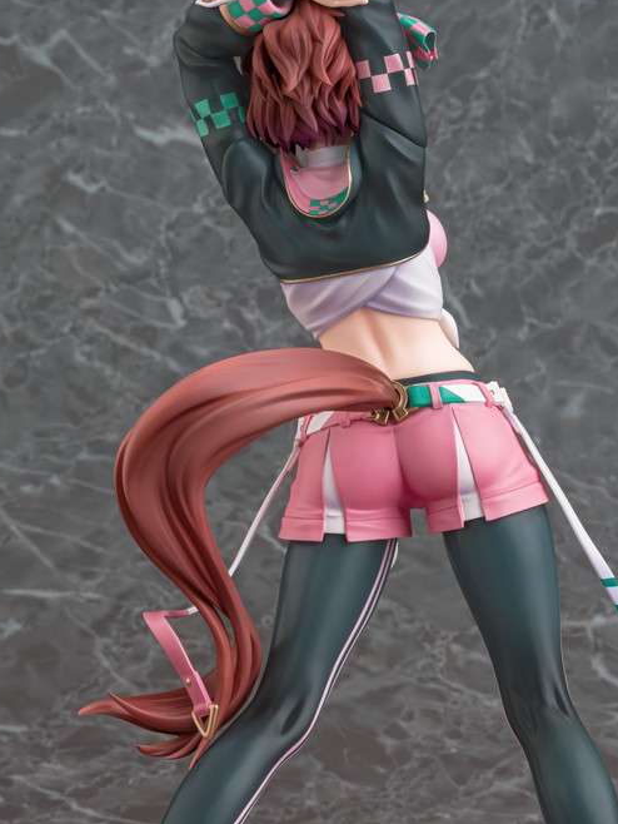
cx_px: 363
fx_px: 2212
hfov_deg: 15.9
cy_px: 457
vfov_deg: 21.1
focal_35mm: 93
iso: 200
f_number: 22
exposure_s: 1/100
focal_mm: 64
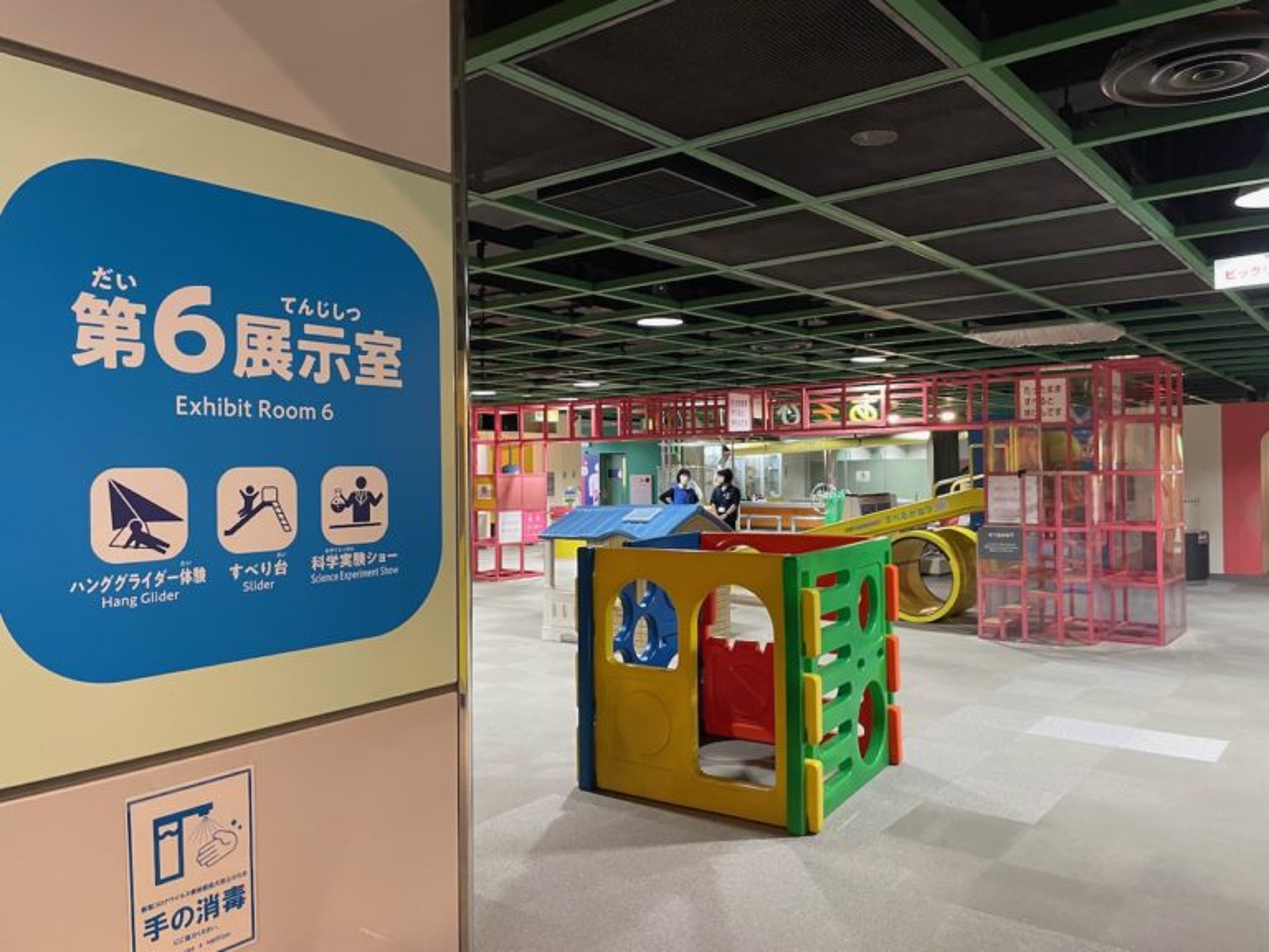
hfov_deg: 67.3
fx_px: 953
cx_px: 634
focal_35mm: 26
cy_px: 476
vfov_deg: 53.1
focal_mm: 4.2
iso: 320
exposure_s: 1/60
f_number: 1.6
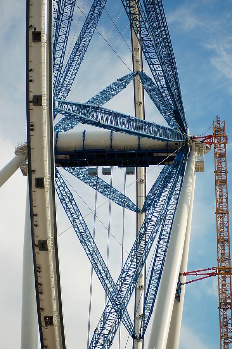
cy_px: 174
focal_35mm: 78
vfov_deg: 26.0
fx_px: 756
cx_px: 116
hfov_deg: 17.5
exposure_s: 1/4000
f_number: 2.8
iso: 200
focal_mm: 52
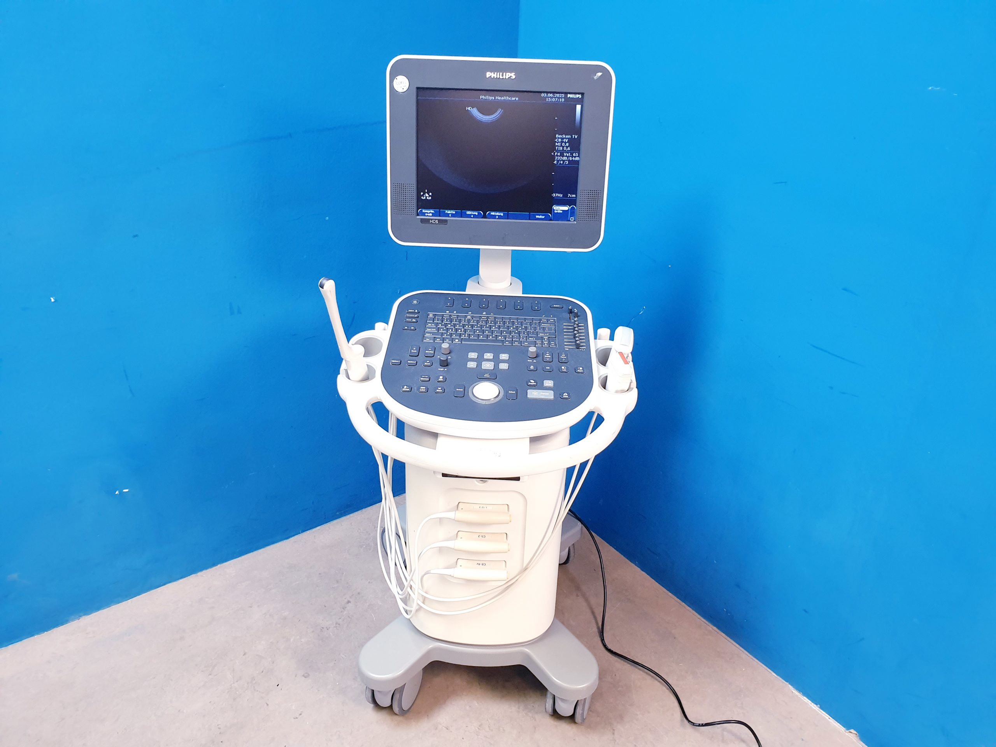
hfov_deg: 67.3
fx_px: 748
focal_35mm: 26
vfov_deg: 53.1
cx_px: 498
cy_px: 374
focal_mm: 4.3
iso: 320
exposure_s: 1/33
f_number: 2.4
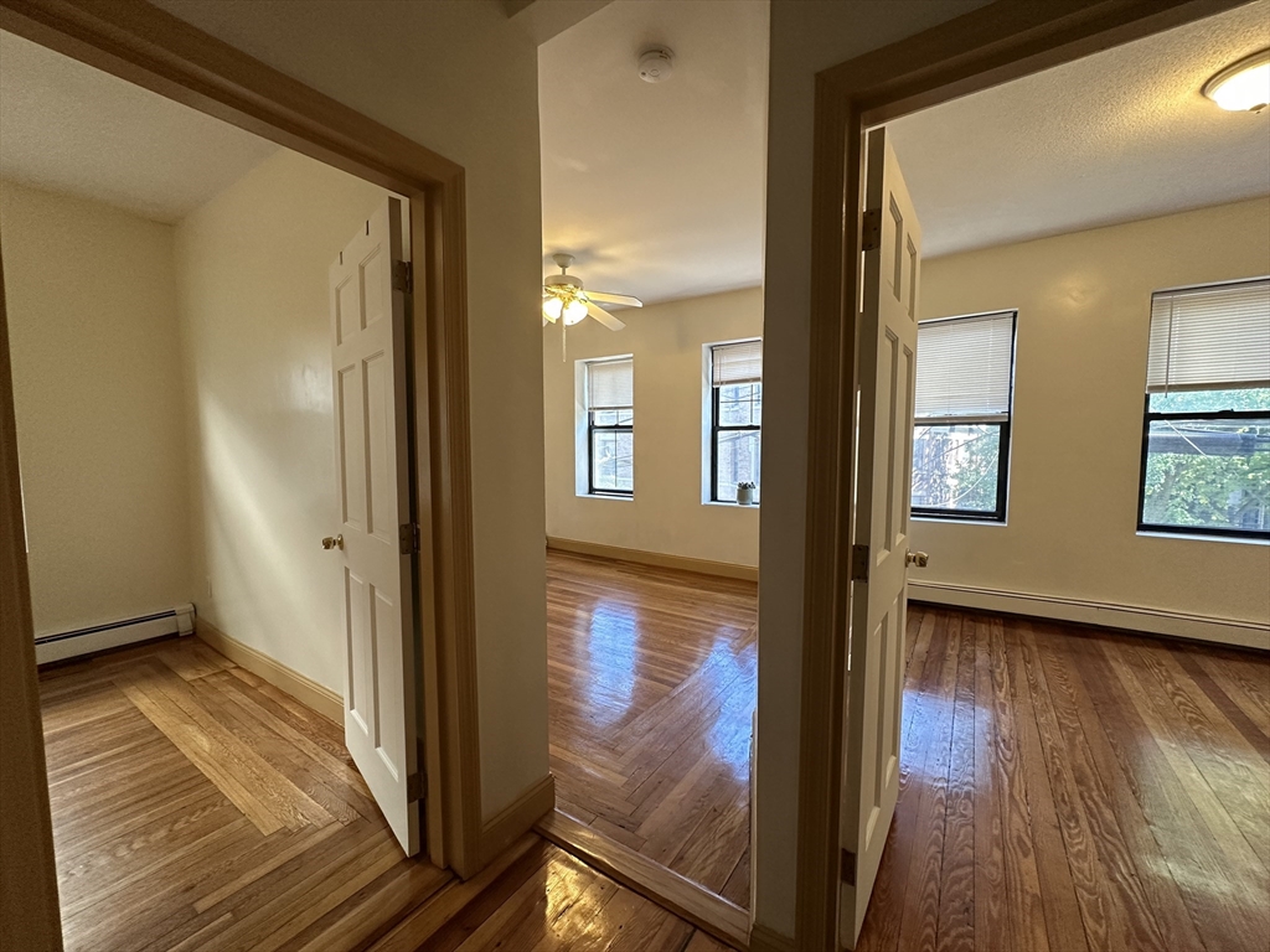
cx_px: 635
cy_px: 476
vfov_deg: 85.7
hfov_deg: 102.1
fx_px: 514
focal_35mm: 14
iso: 250
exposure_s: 1/120
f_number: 2.2
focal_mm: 2.22
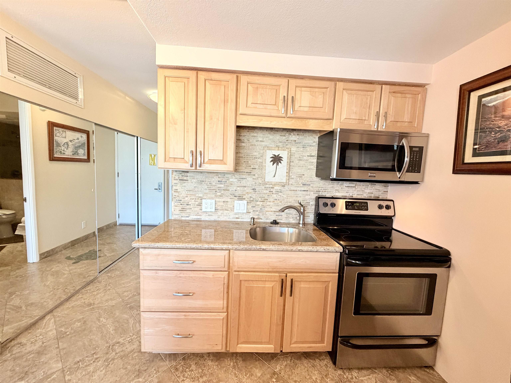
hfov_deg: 102.1
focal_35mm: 14
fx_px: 207
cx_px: 256
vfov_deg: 85.7
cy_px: 192
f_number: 2.2
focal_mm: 2.22
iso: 250
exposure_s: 1/60
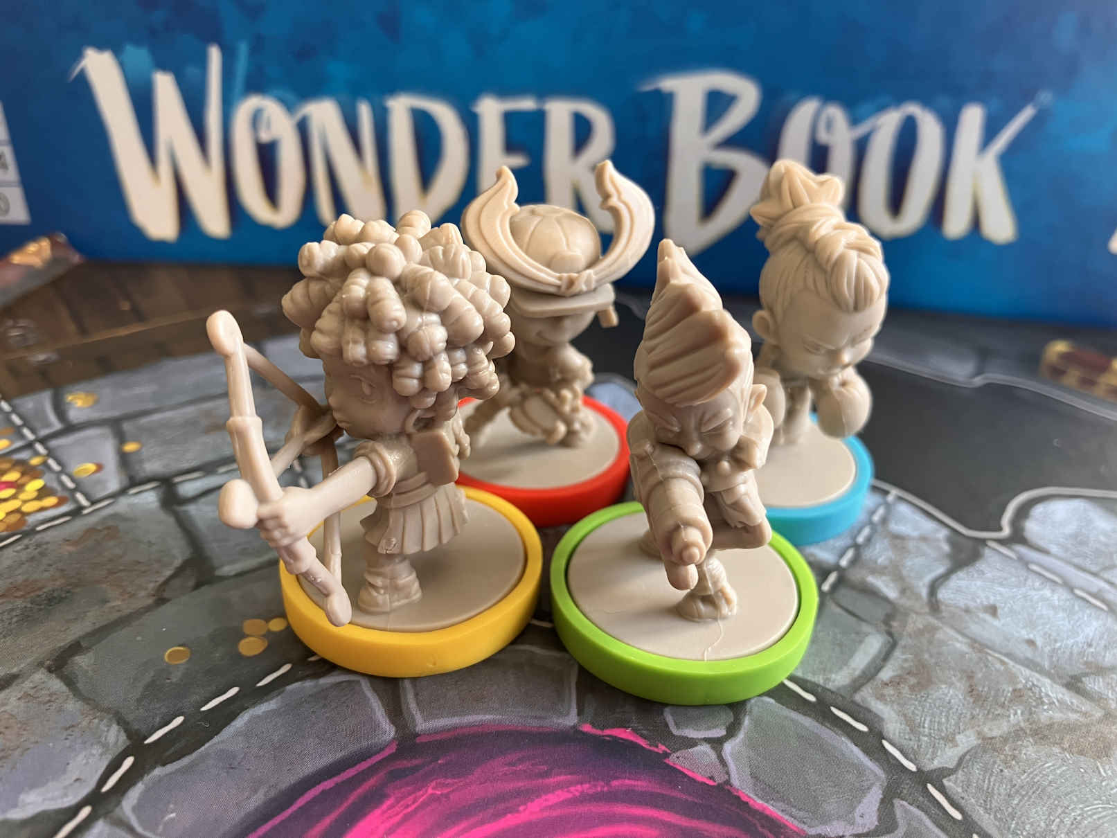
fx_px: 904
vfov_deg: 49.8
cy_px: 419
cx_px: 558
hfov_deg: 63.4
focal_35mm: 28
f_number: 1.8
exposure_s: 1/79
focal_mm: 3.99
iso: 80
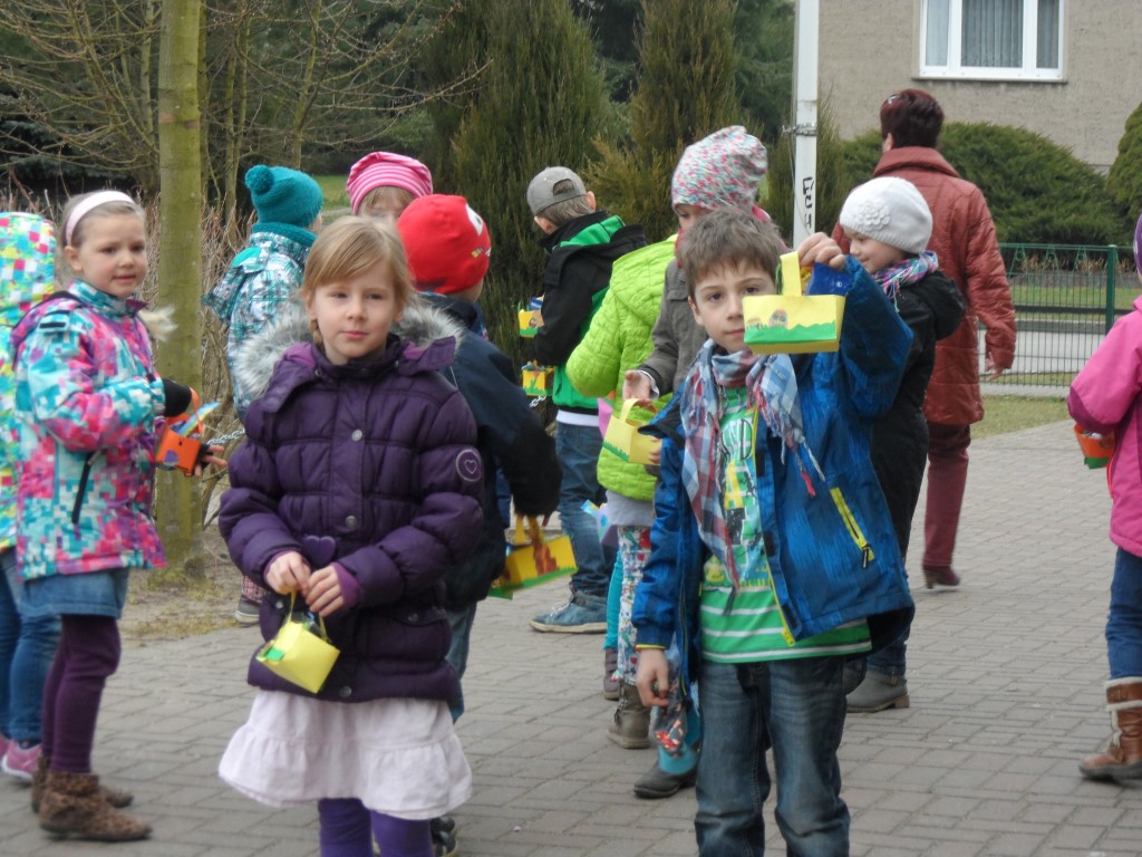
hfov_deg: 18.2
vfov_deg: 13.7
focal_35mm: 108
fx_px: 3563
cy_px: 428
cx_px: 571
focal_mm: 19.8
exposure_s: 1/60
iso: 160
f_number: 5.2
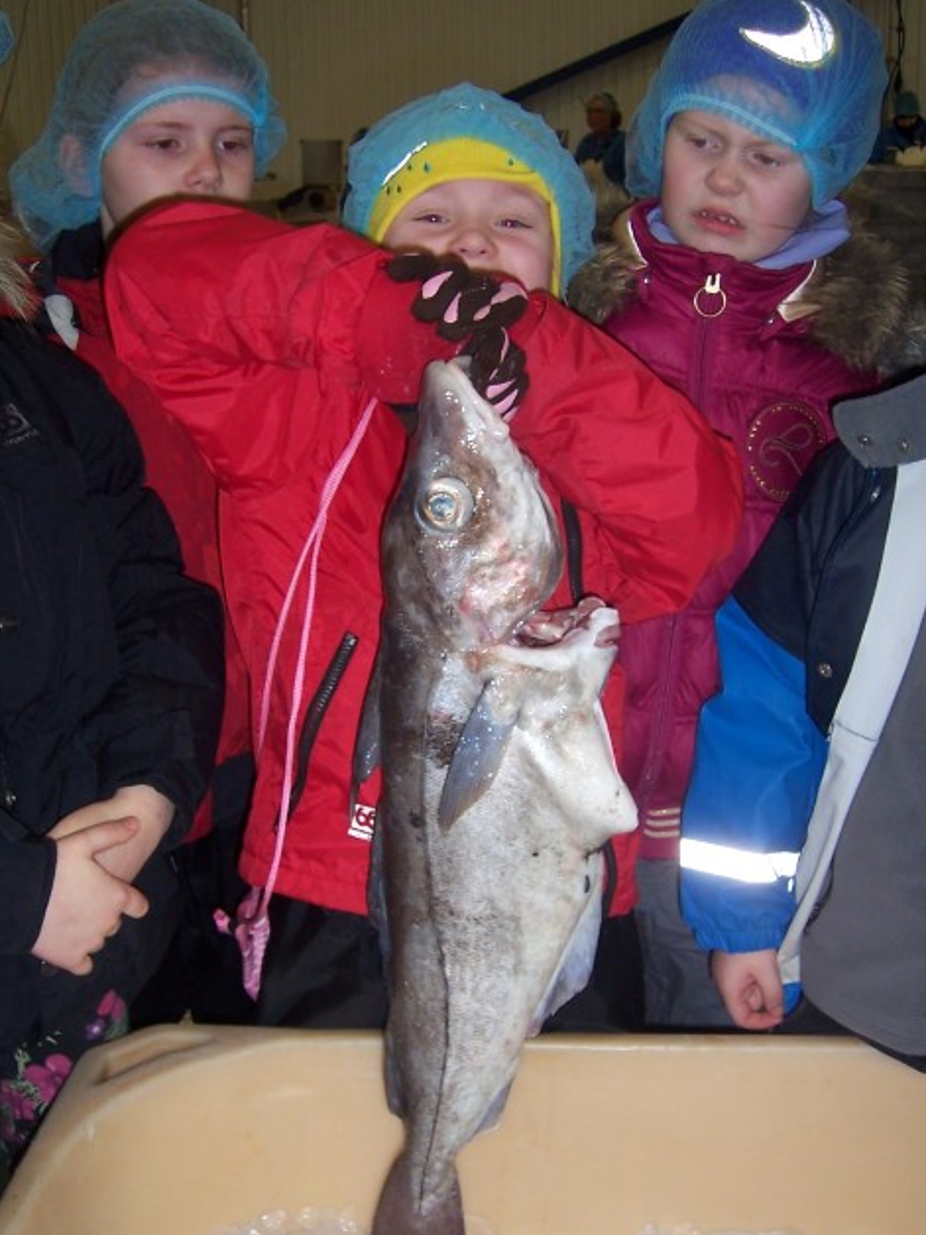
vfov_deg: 42.9
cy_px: 680
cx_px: 427
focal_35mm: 44
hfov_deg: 32.9
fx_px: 1569
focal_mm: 6
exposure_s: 1/60
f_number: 3
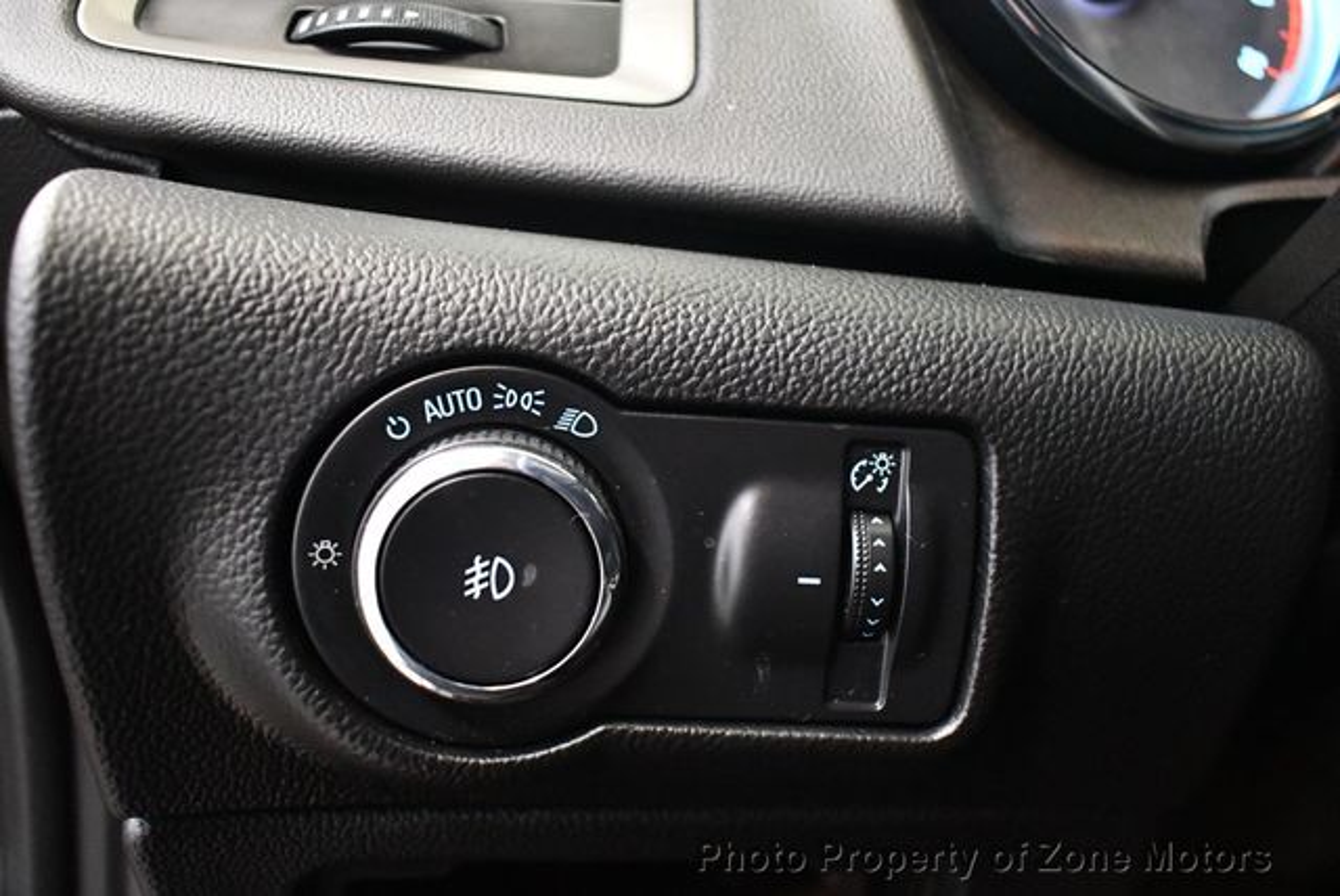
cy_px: 448
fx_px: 1341
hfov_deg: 53.1
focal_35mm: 36
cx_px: 670
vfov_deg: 36.9
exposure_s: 1/60
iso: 6400
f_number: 3.5
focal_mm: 18
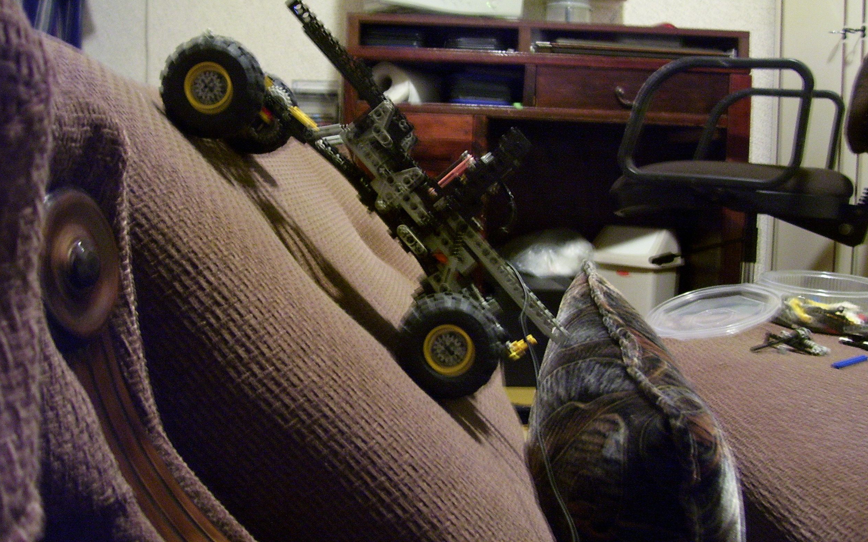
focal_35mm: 37
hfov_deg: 52.7
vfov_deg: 34.3
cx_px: 444
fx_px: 875
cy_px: 223
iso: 160
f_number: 2.7
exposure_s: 1/2
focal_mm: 5.6
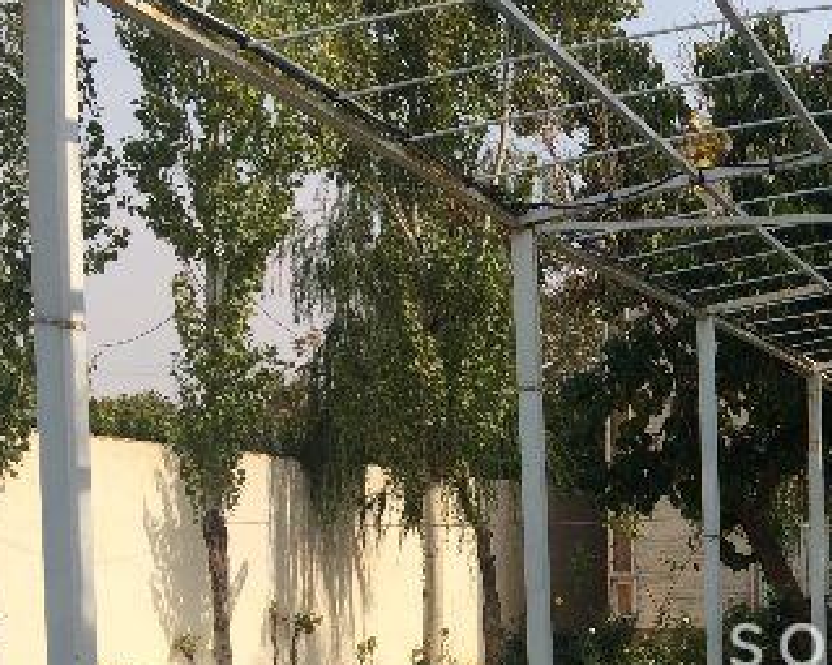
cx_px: 1030
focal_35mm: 71
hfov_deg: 24.0
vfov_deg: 20.9
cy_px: 642
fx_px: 1748
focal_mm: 4.15
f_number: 2.2
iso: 32
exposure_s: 1/1466
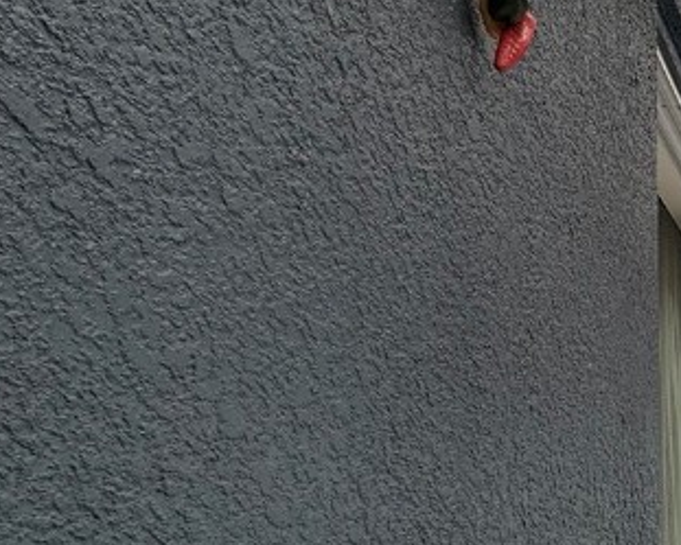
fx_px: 907
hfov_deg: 25.9
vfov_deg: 29.7
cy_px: 615
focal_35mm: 45
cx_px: 1093
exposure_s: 1/1235
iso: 50
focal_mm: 2.22
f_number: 2.2
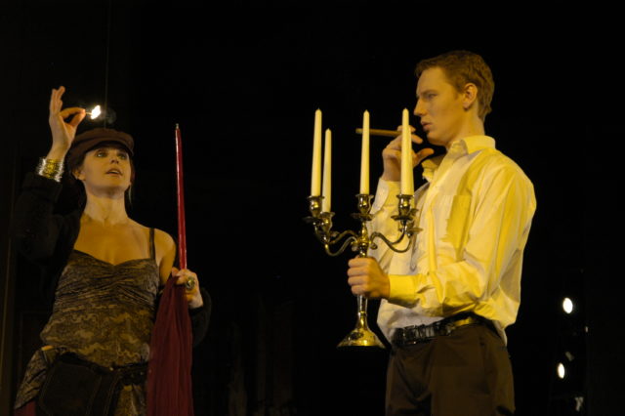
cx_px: 312
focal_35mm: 82
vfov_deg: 16.5
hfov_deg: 24.6
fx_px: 1431
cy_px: 208
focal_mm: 55
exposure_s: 1/125
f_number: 5.6
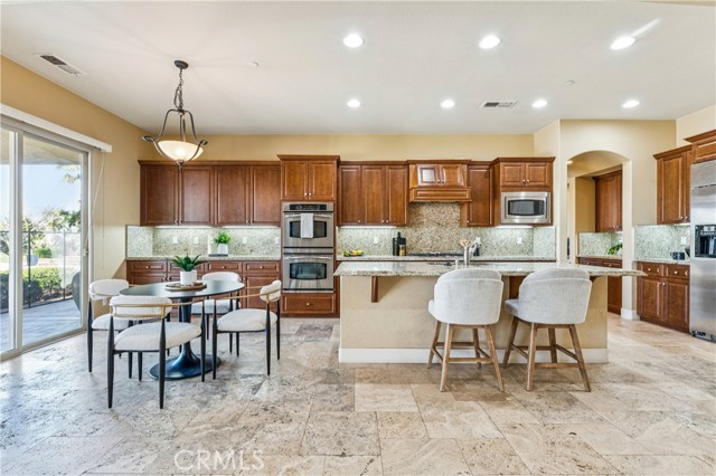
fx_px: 324
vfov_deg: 72.7
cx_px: 358
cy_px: 238
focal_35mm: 16
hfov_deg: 95.7
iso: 100
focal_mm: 16.3
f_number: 13
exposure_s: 1
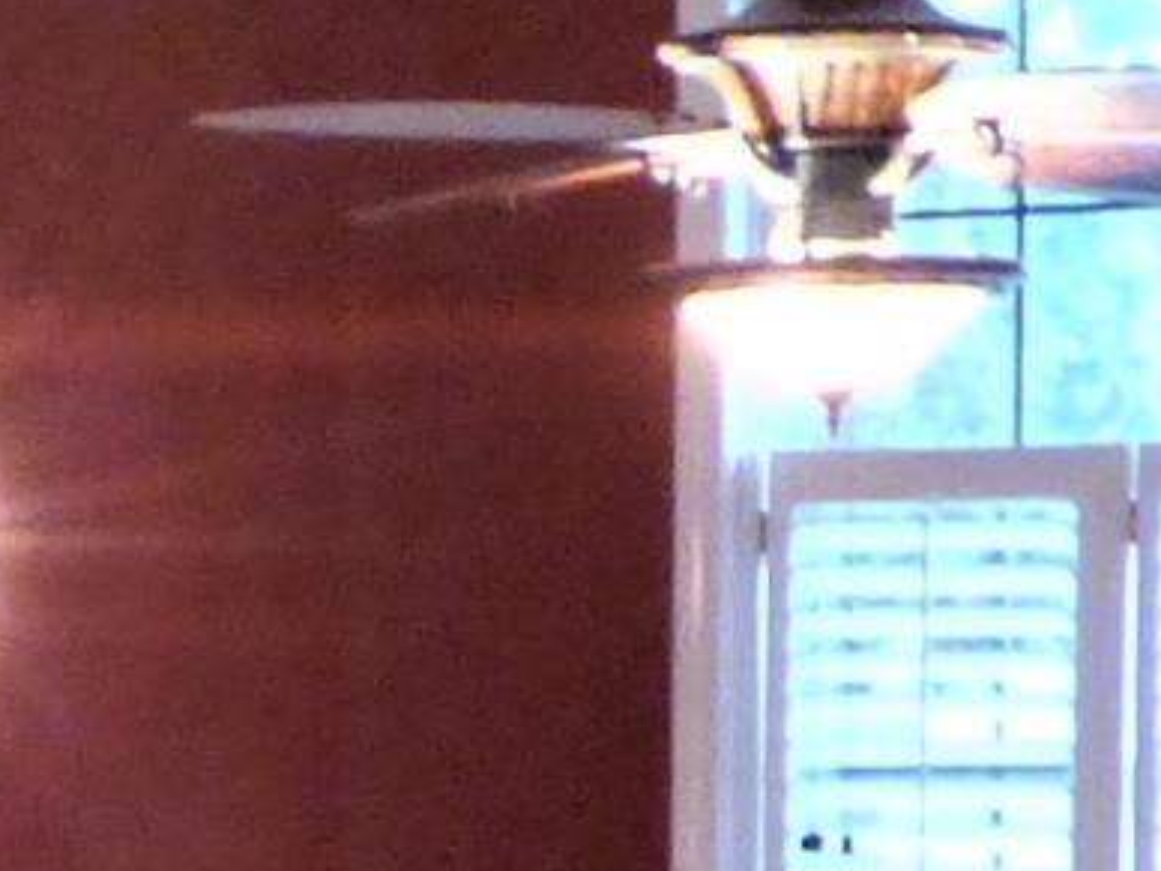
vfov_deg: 6.2
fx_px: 7781
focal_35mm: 232
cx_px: -572
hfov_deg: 8.4
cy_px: 1962
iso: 400
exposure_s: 1/25
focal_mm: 5.29
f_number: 3.3
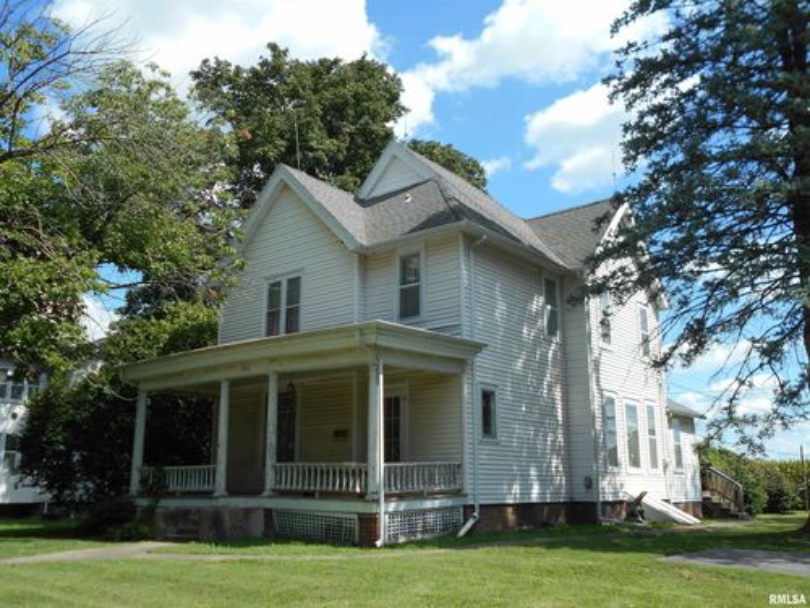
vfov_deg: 44.2
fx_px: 749
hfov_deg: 56.8
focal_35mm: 32
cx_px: 405
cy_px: 304
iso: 80
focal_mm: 5.8
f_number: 3.6
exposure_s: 1/640
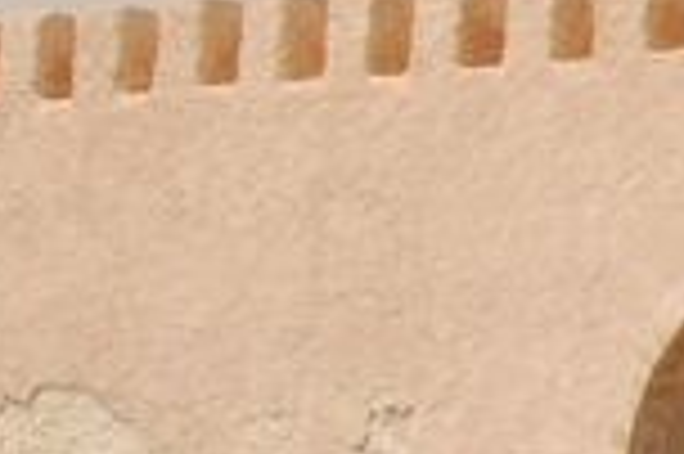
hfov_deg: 9.7
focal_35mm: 189
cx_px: 1624
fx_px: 3587
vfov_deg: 7.1
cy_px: -202
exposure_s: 1/80
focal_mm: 24
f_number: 18
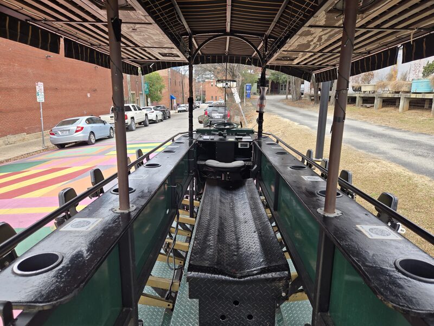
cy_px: 163
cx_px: 217
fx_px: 288
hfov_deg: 73.9
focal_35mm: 23
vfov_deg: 58.9
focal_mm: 5.4
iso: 32
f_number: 1.8
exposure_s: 1/180
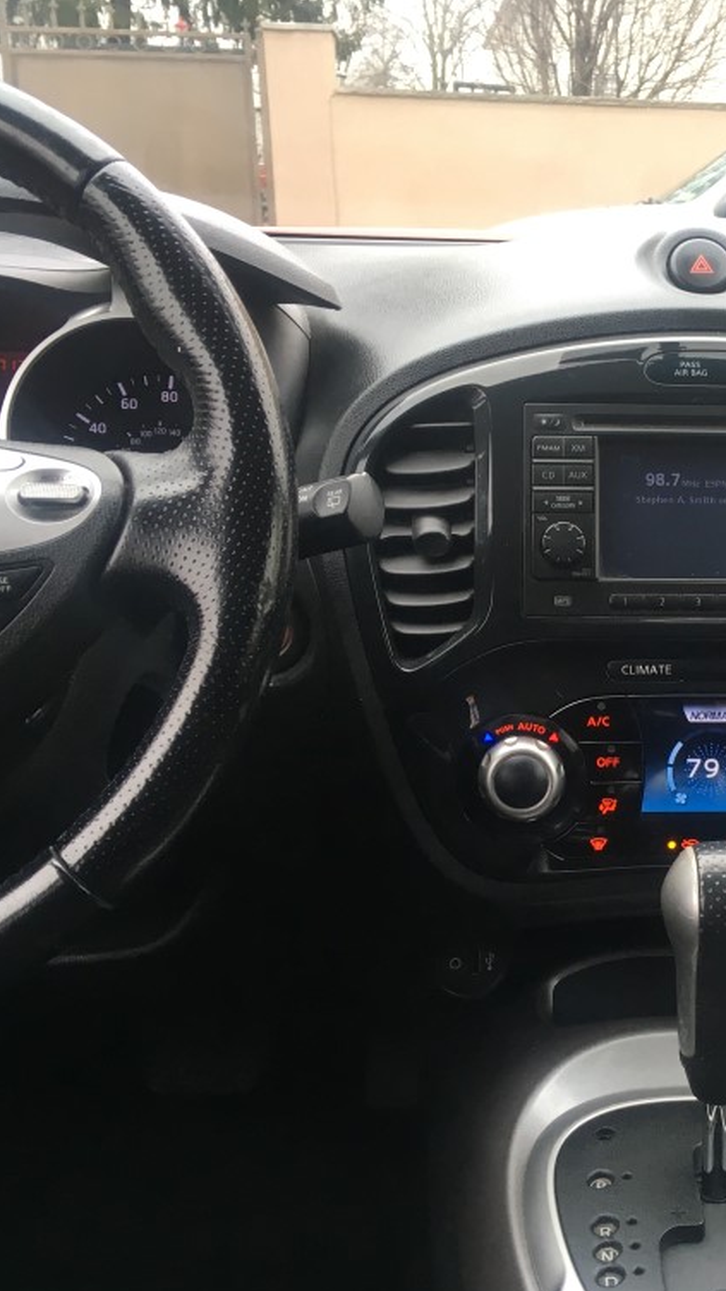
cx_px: 678
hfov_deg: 26.6
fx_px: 1472
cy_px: 656
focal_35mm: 43
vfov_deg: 47.4
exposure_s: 1/40
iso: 25
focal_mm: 4.15
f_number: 2.2
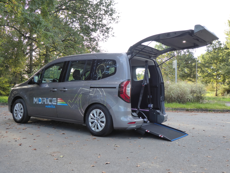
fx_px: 239
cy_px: 86
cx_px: 115
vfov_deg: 39.7
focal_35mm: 36
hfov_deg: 51.4
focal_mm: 6.3
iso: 200
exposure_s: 1/100
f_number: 3.7
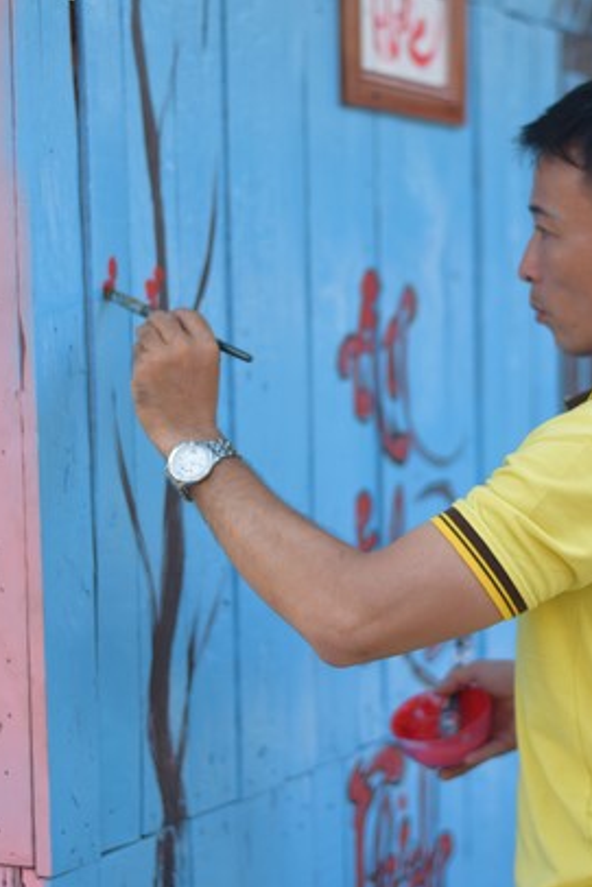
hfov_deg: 17.0
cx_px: 443
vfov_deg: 25.4
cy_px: 426
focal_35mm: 80
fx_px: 1971
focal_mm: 50
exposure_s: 1/400
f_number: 2
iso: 100
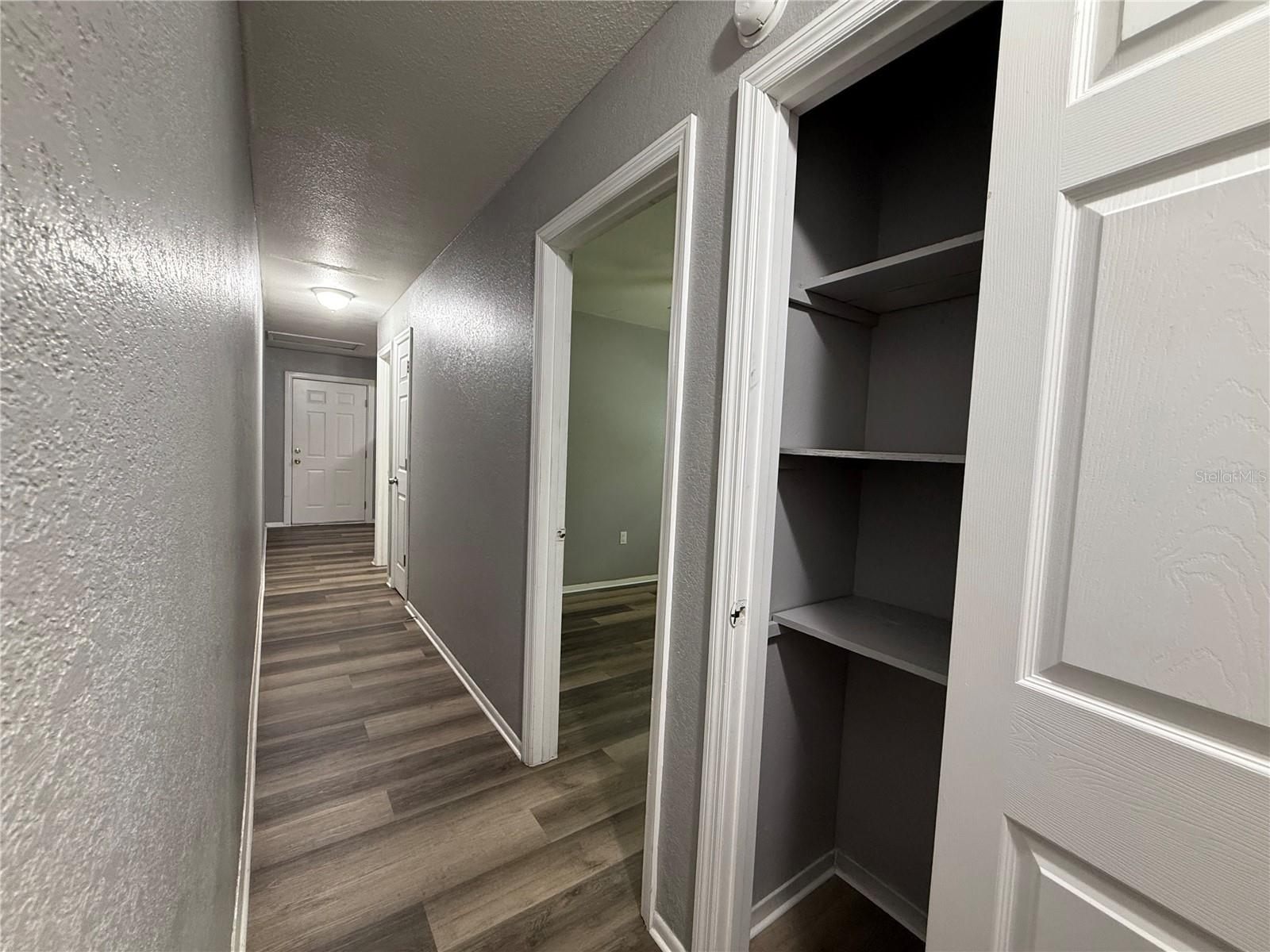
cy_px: 476
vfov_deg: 85.7
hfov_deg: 102.1
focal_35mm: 14
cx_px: 635
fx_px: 514
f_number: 2.2
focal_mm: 2.22
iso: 250
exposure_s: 1/60
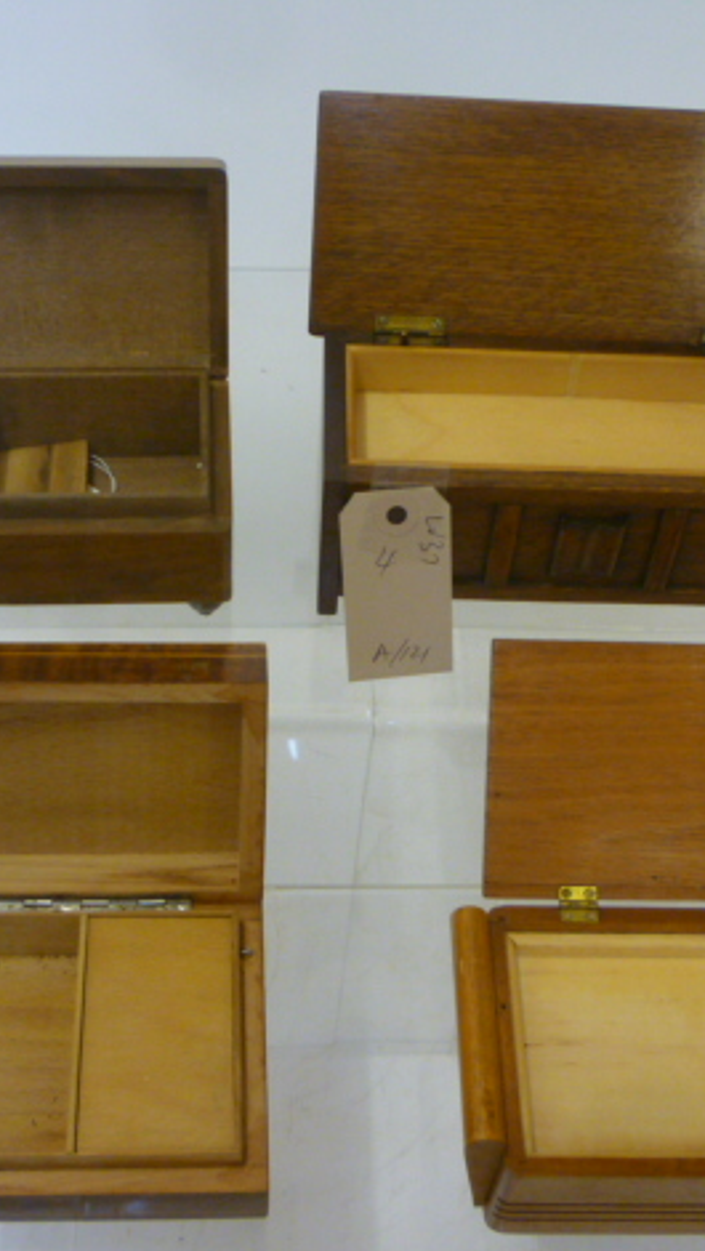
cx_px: 325
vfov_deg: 47.3
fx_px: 1426
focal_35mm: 43
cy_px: 636
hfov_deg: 27.8
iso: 250
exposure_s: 1/30
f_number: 3.3
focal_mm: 5.2
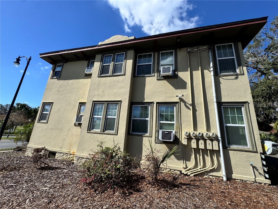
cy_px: 104
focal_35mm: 14
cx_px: 139
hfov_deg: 102.1
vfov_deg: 85.7
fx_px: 112
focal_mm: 2.22
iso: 50
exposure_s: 1/2208
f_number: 2.2
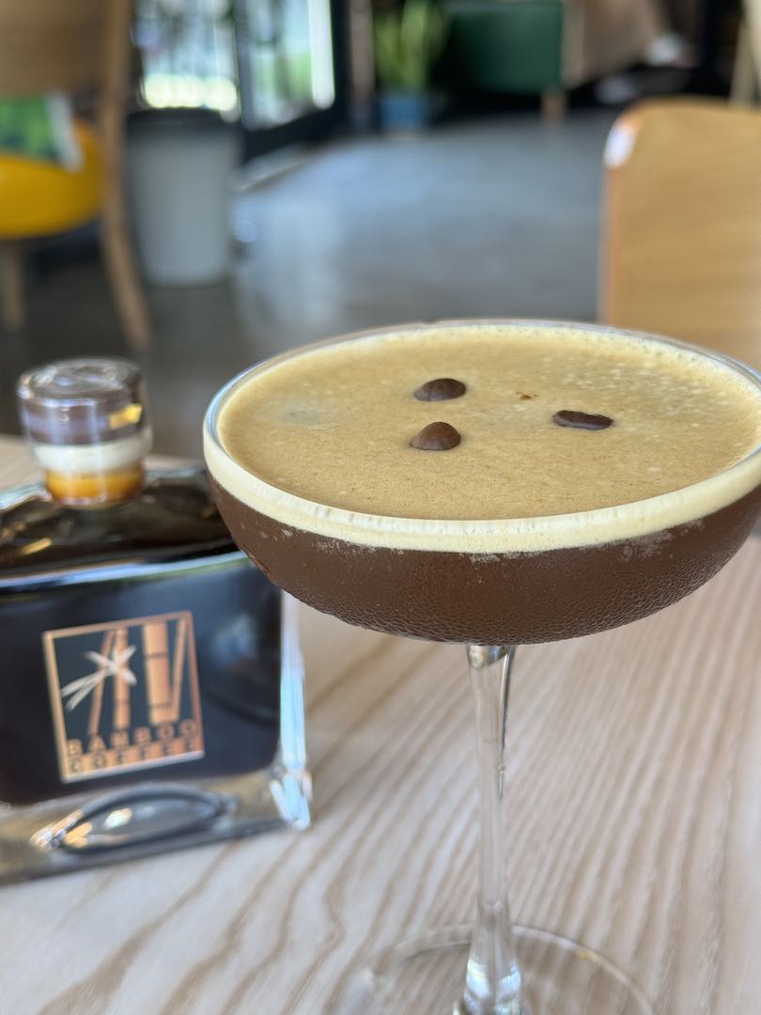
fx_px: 1407
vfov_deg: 39.7
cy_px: 508
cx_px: 380
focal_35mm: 48
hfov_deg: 30.3
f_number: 1.78
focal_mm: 6.76
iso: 50
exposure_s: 1/100
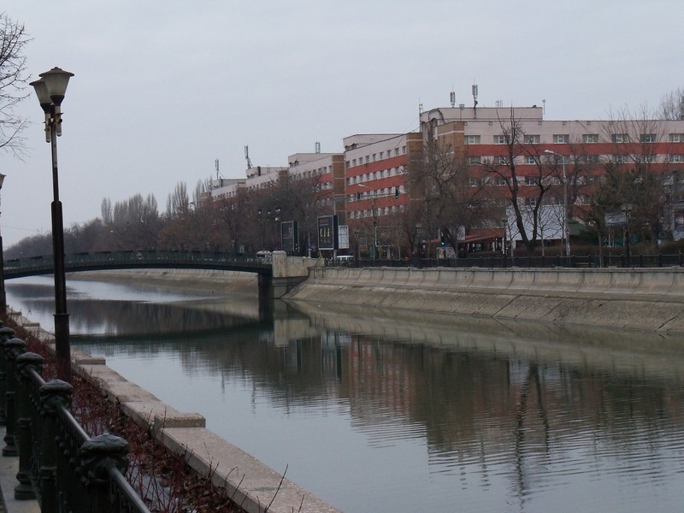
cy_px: 256
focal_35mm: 80
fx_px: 1581
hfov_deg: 24.4
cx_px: 342
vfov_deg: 18.4
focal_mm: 14.2
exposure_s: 1/1000
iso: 200
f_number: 4.1
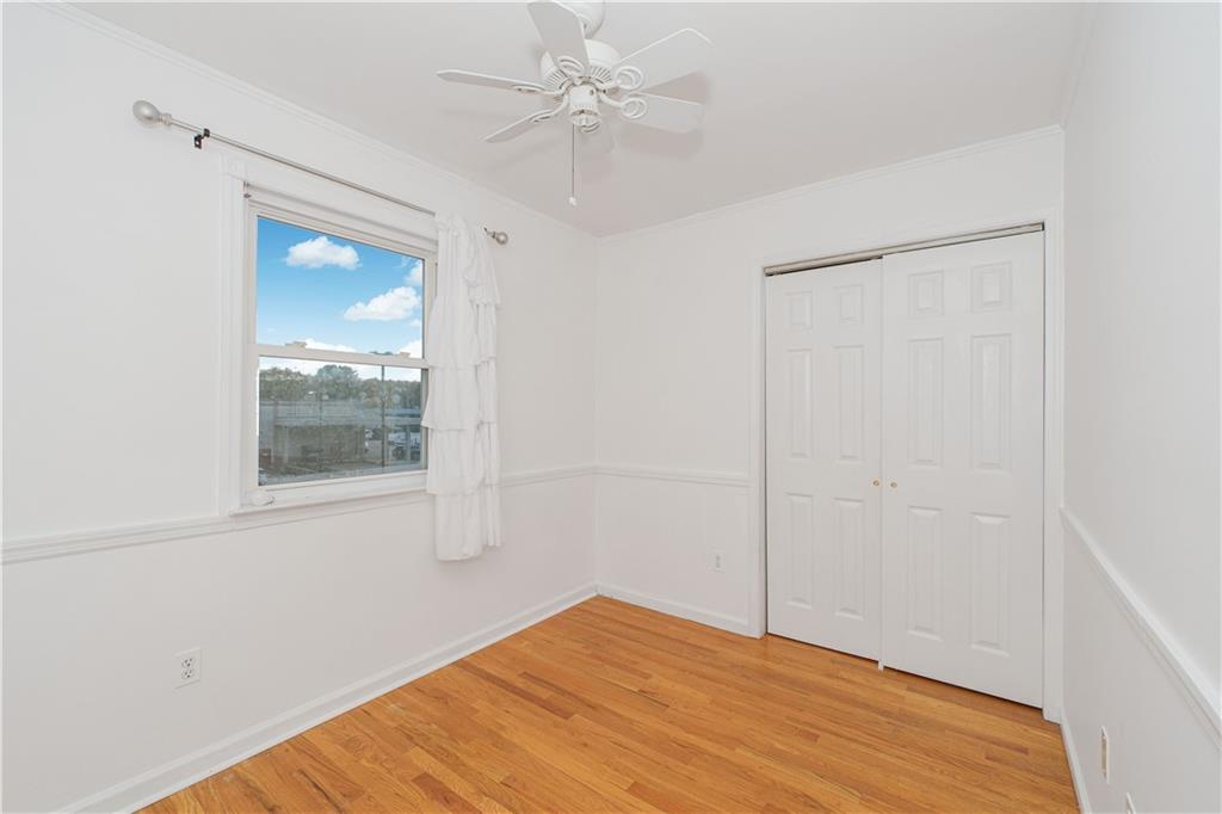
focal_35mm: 15
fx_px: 509
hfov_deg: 100.4
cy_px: 407
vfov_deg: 77.3
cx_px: 611
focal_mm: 10
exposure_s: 1/60
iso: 640
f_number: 8
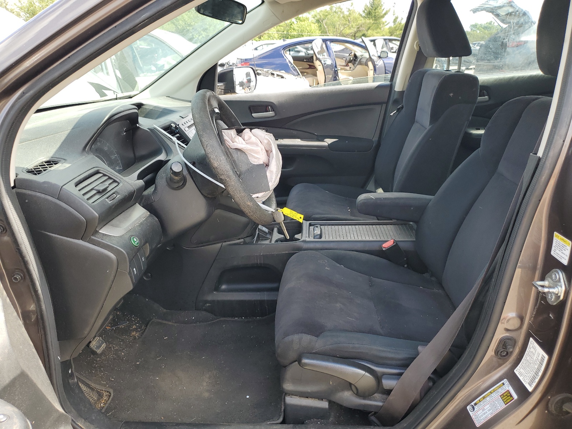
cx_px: 286
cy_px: 214
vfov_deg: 53.1
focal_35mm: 26
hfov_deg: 67.3
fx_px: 430
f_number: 1.5
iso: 50
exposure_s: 1/385
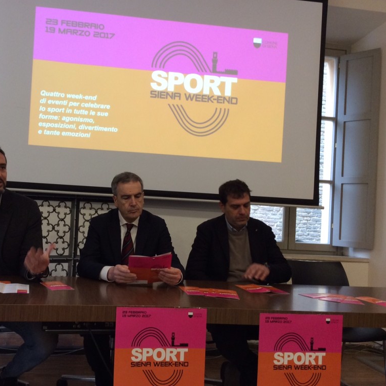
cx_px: 133
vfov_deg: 43.9
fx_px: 479
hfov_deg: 43.3
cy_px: 193
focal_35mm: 38
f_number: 2.4
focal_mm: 3.3
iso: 80
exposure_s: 1/25
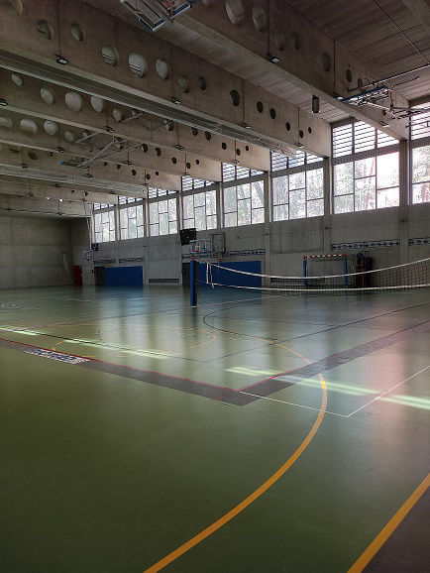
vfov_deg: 69.4
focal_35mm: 25
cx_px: 215
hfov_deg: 54.9
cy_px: 286
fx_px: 414
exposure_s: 1/100
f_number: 1.89
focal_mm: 5.43
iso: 50
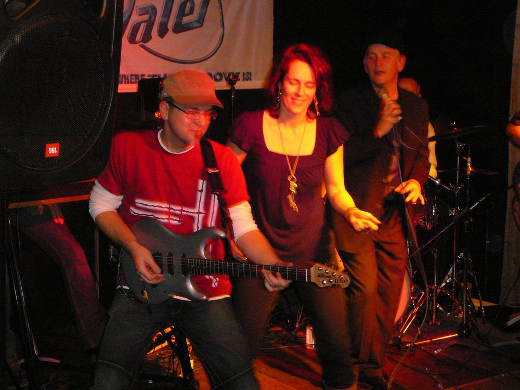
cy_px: 195
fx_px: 1067
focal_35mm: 71
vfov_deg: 20.7
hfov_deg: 27.4
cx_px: 260
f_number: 3.7
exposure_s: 1/30
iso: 400
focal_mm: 10.5
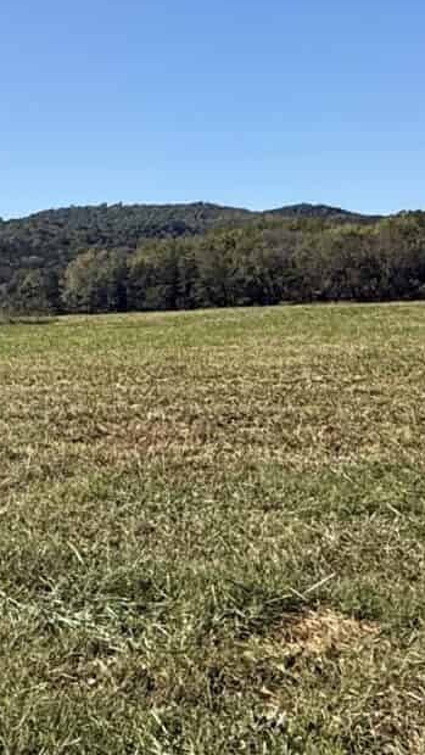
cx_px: -49
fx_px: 1261
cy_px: 229
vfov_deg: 32.9
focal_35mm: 63
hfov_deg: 18.4
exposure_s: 1/2320
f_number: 2.2
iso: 50
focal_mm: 2.22
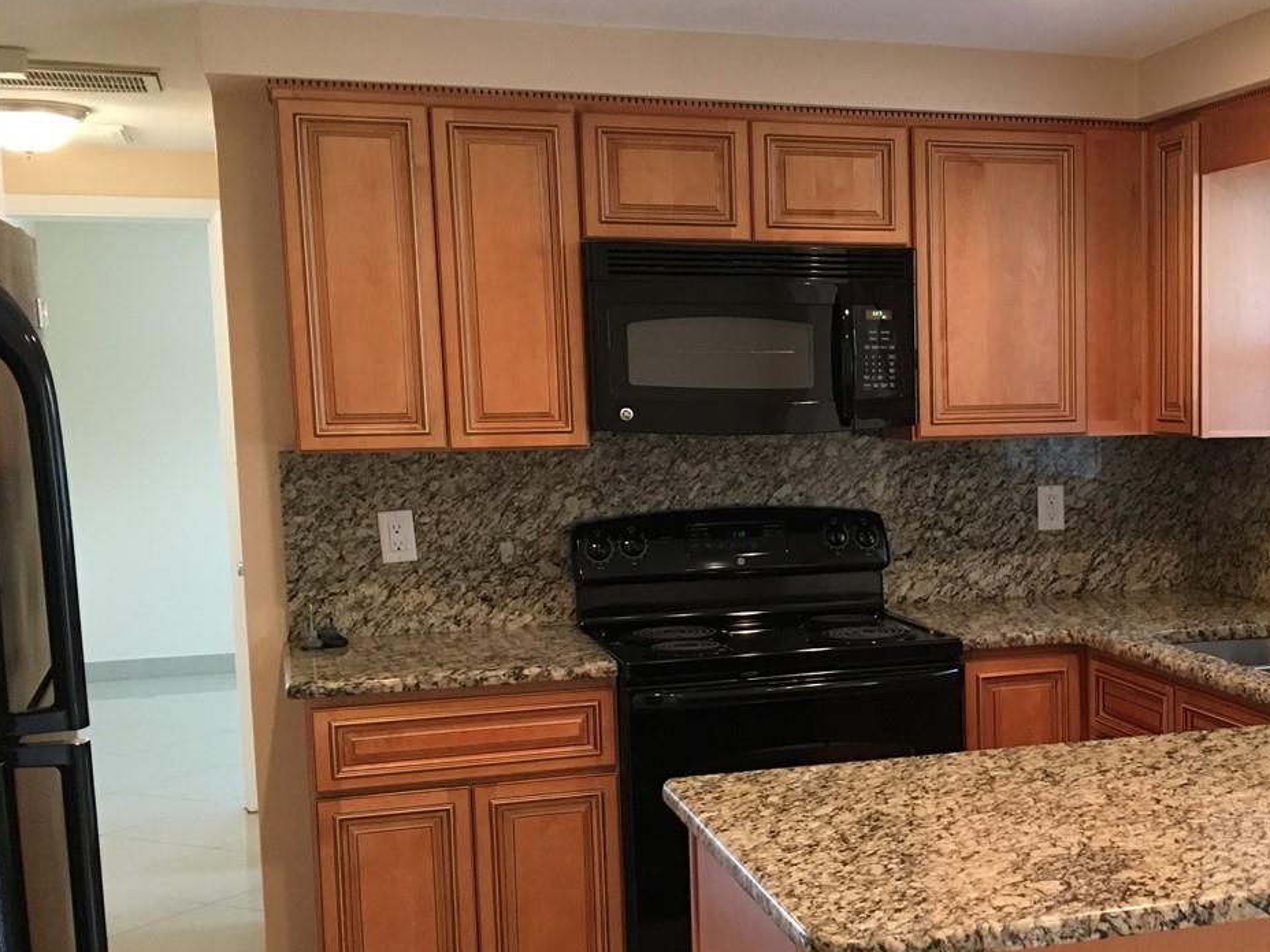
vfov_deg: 29.0
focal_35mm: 50
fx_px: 1834
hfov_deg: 36.7
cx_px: 1036
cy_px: 605
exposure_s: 1/30
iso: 125
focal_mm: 4.15
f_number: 2.2
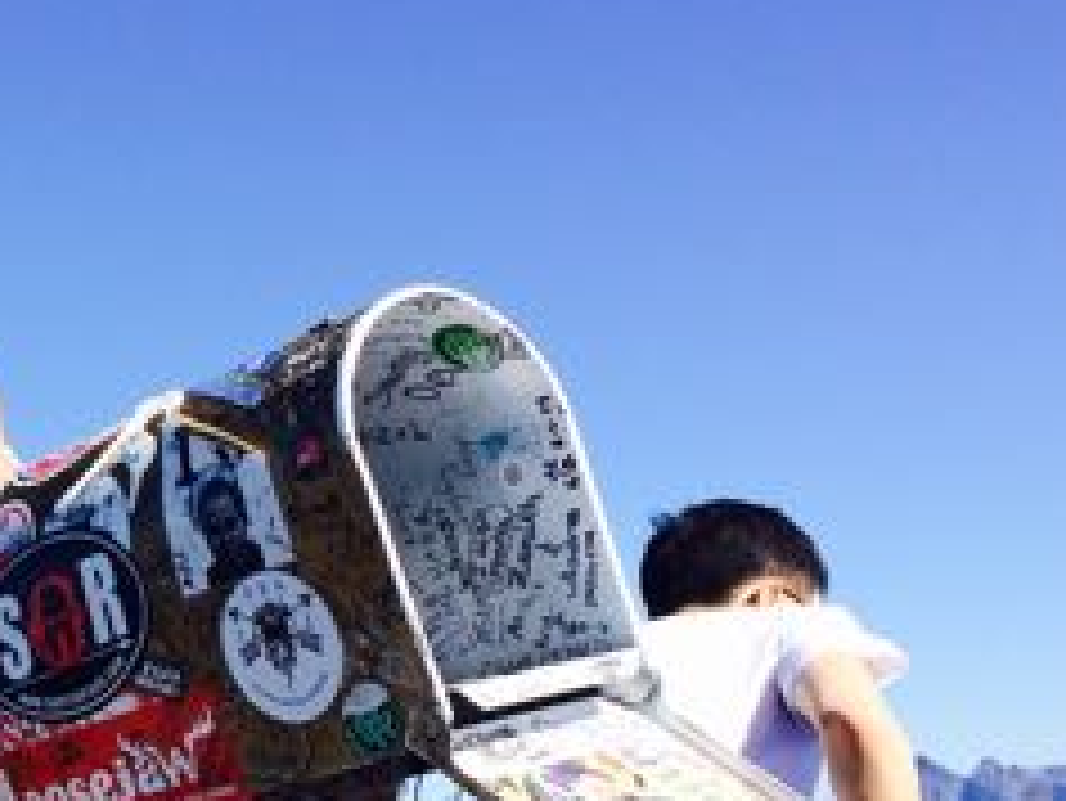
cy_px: 630
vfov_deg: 19.2
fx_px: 2342
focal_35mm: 76
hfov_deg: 24.6
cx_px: 27
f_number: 2.2
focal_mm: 4.12
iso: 32
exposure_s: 1/1642
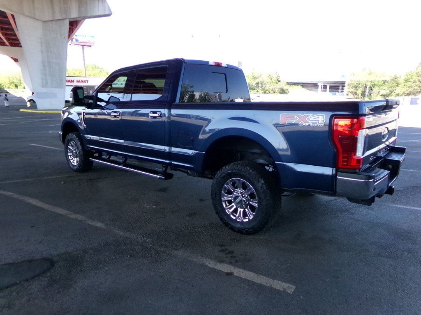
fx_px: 292
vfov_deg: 56.8
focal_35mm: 24
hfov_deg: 71.6
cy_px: 158
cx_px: 210
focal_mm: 4.3
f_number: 11.07
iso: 529
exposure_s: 1/60
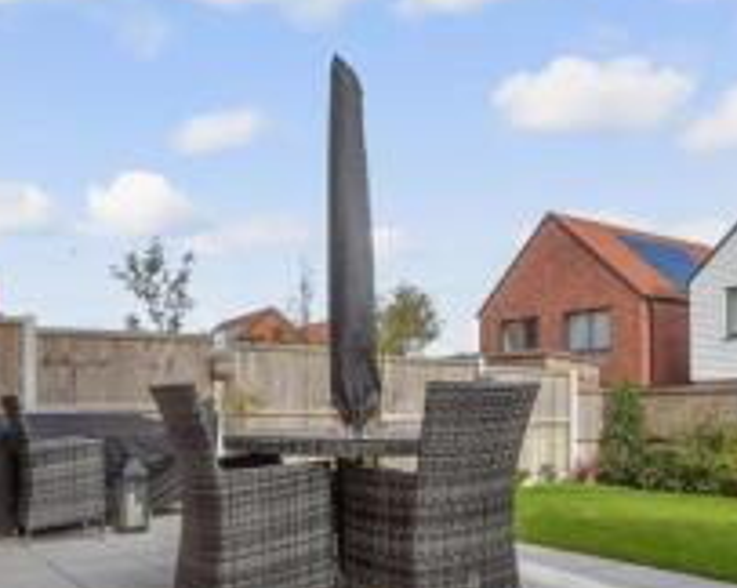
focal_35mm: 33
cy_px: 405
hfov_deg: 54.3
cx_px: 359
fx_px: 719
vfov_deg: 43.7
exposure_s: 1/250
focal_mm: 10
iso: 250
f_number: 8
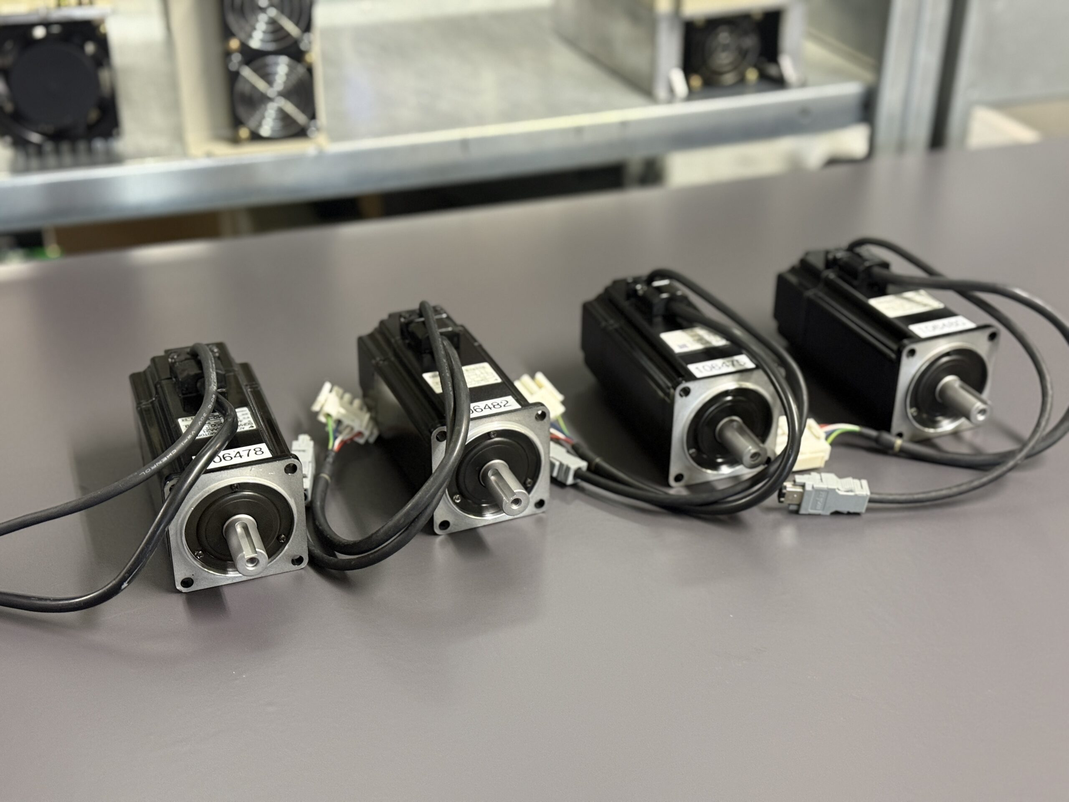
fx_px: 1482
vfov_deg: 30.3
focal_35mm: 48
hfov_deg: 39.7
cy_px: 401
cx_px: 534
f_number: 1.78
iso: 320
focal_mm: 6.76
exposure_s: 1/33
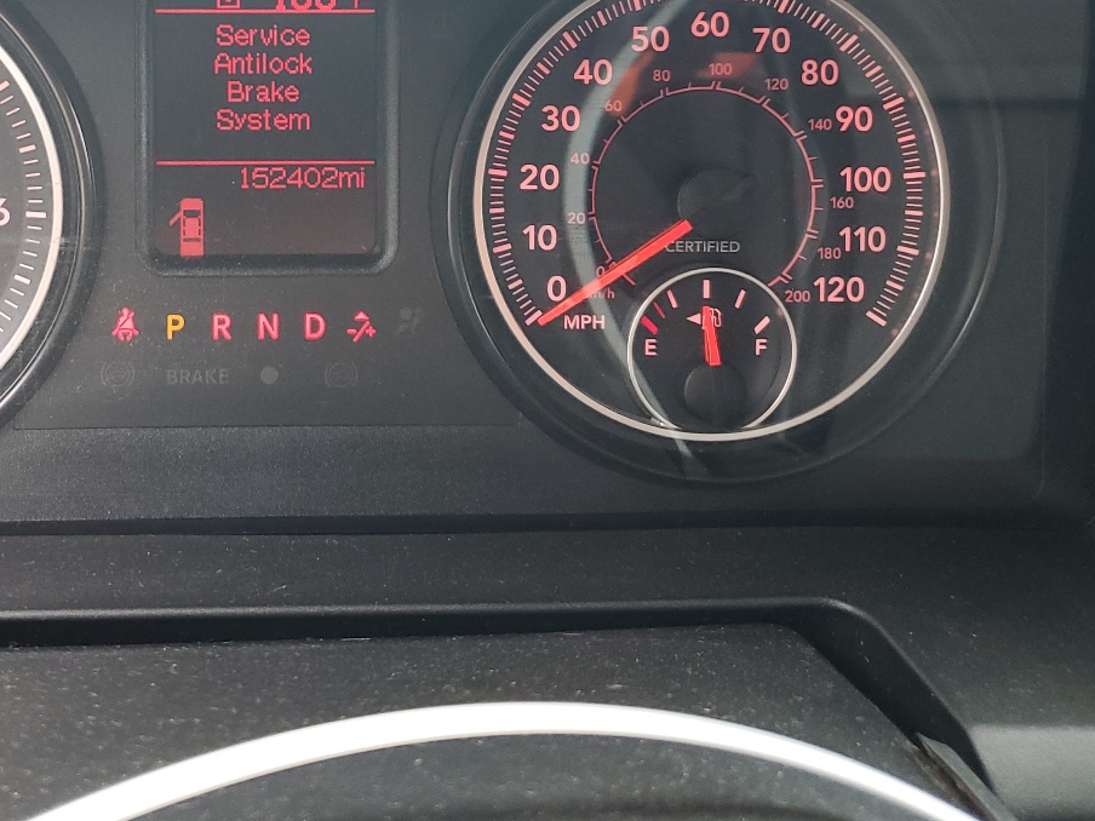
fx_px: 1455
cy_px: 184
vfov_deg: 30.9
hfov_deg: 39.8
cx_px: 241
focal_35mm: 46
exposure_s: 1/120
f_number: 1.5
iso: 78
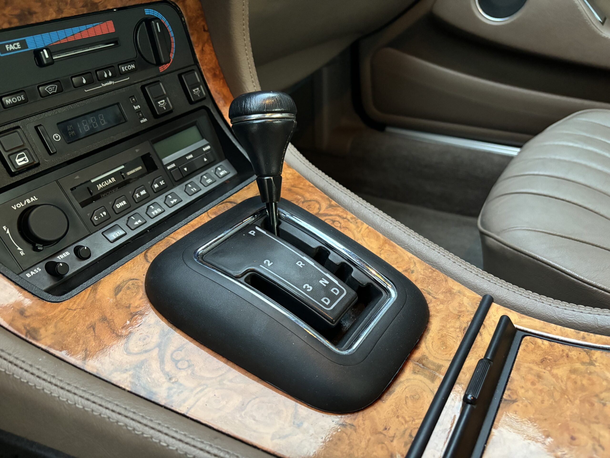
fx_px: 458
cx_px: 305
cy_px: 229
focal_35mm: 26
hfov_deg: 67.3
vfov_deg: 53.1
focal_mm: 5.96
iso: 640
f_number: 1.6
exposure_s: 1/40
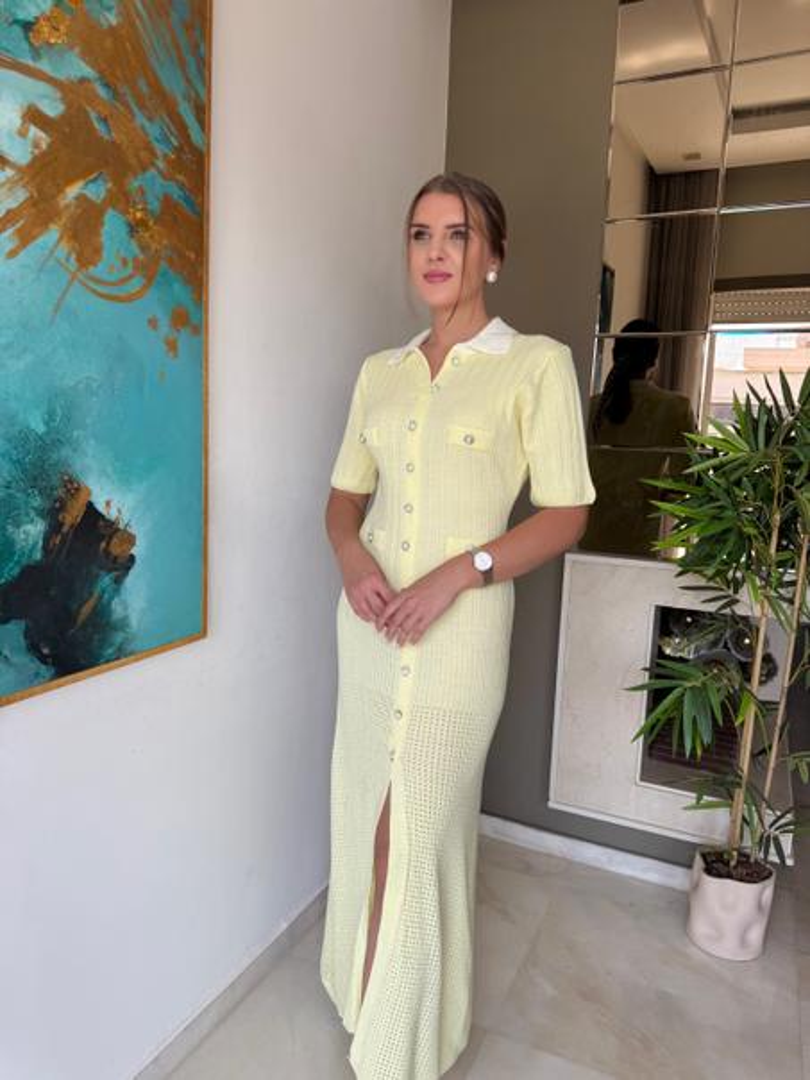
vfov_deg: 71.6
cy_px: 540
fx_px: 749
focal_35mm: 24
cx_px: 405
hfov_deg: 56.8
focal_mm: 6.76
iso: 80
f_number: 1.78
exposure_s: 1/390
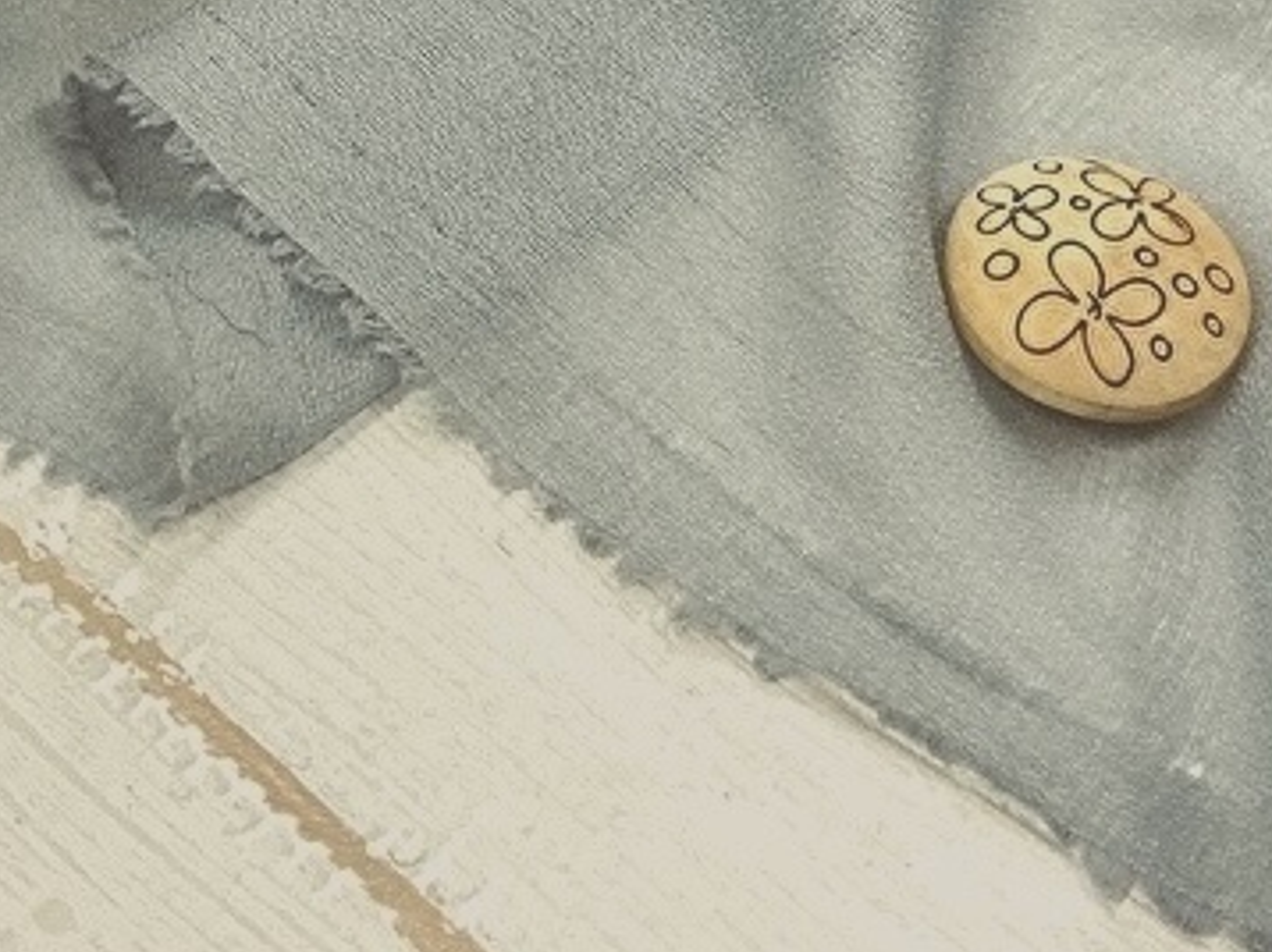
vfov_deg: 19.1
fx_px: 2681
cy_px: -176
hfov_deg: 26.6
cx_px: 430
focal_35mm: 73
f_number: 1.8
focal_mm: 3
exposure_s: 1/60
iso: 125
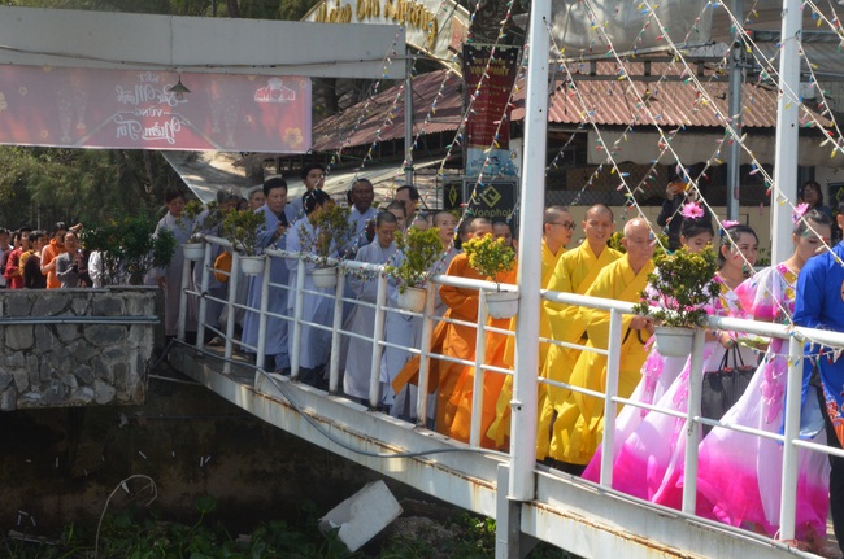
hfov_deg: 19.5
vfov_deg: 13.0
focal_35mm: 105
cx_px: 422
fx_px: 2457
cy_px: 280
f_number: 22
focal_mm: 70
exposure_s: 1/250
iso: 1000
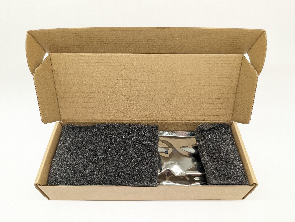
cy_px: 111
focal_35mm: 24
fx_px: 205
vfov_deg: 56.9
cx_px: 148
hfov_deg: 71.5
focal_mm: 6.81
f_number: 1.85
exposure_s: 1/90
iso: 105
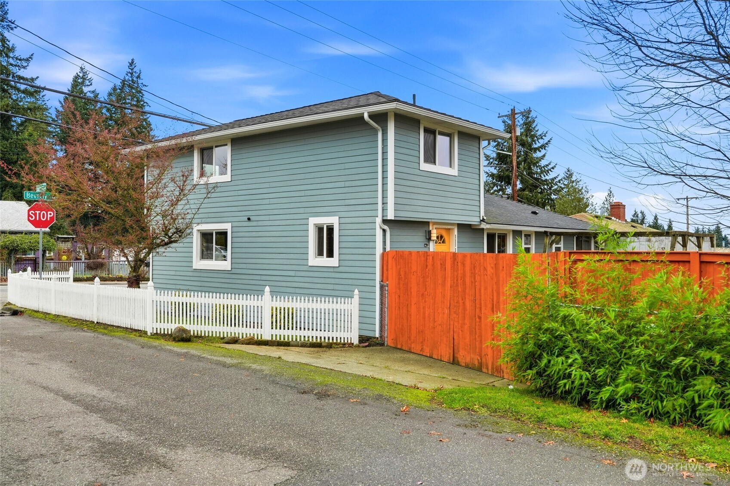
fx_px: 608
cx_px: 365
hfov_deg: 61.9
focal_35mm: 30
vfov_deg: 43.6
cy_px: 243
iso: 400
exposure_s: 1/1250
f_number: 9
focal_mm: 30
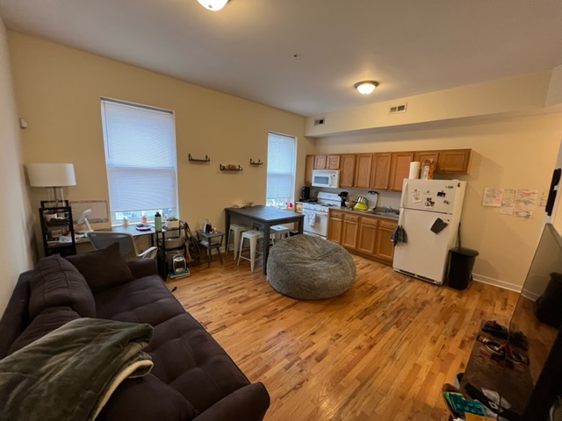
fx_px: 211
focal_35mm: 13
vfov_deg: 89.9
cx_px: 281
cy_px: 210
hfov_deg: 106.2
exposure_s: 1/60
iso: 200
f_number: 1.8
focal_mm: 1.57
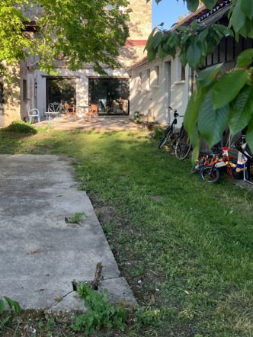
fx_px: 370
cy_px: 121
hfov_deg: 37.4
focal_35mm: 38
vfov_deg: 48.4
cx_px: 85
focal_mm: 3.99
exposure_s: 1/225
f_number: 1.8
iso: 25
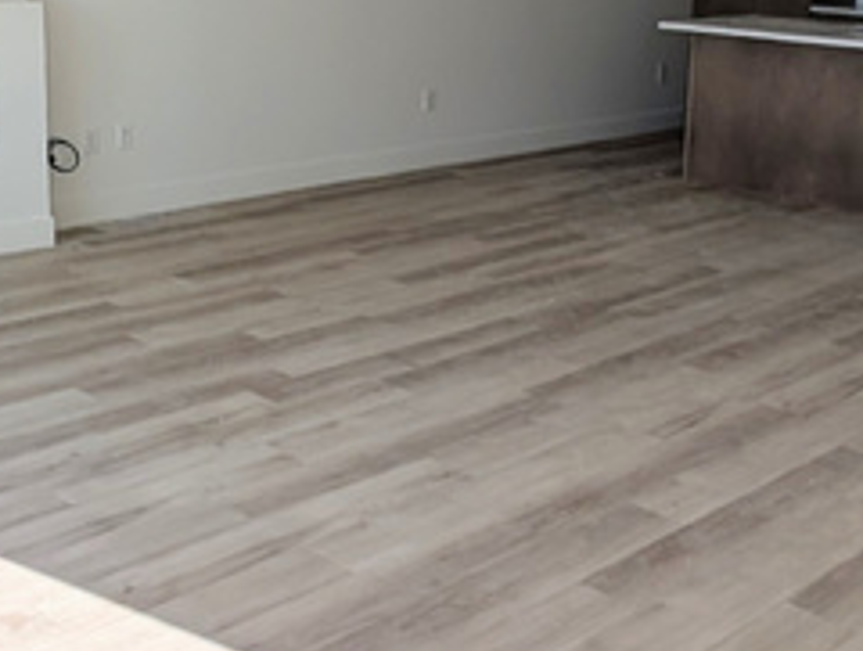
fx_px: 1274
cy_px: 183
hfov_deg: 37.4
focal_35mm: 51
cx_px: 399
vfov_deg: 28.3
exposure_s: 1/533
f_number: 1.95
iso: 39
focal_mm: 2.23
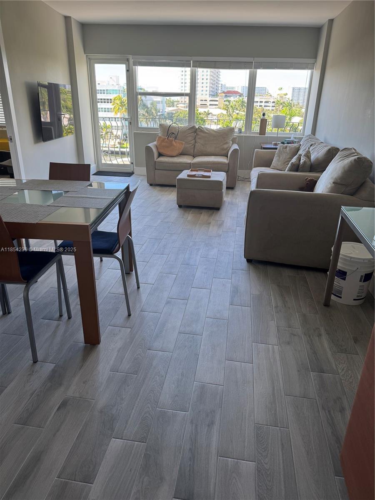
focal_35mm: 24
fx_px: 347
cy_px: 250
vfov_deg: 71.6
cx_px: 188
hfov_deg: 56.8
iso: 125
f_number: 1.78
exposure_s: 1/121
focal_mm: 6.76
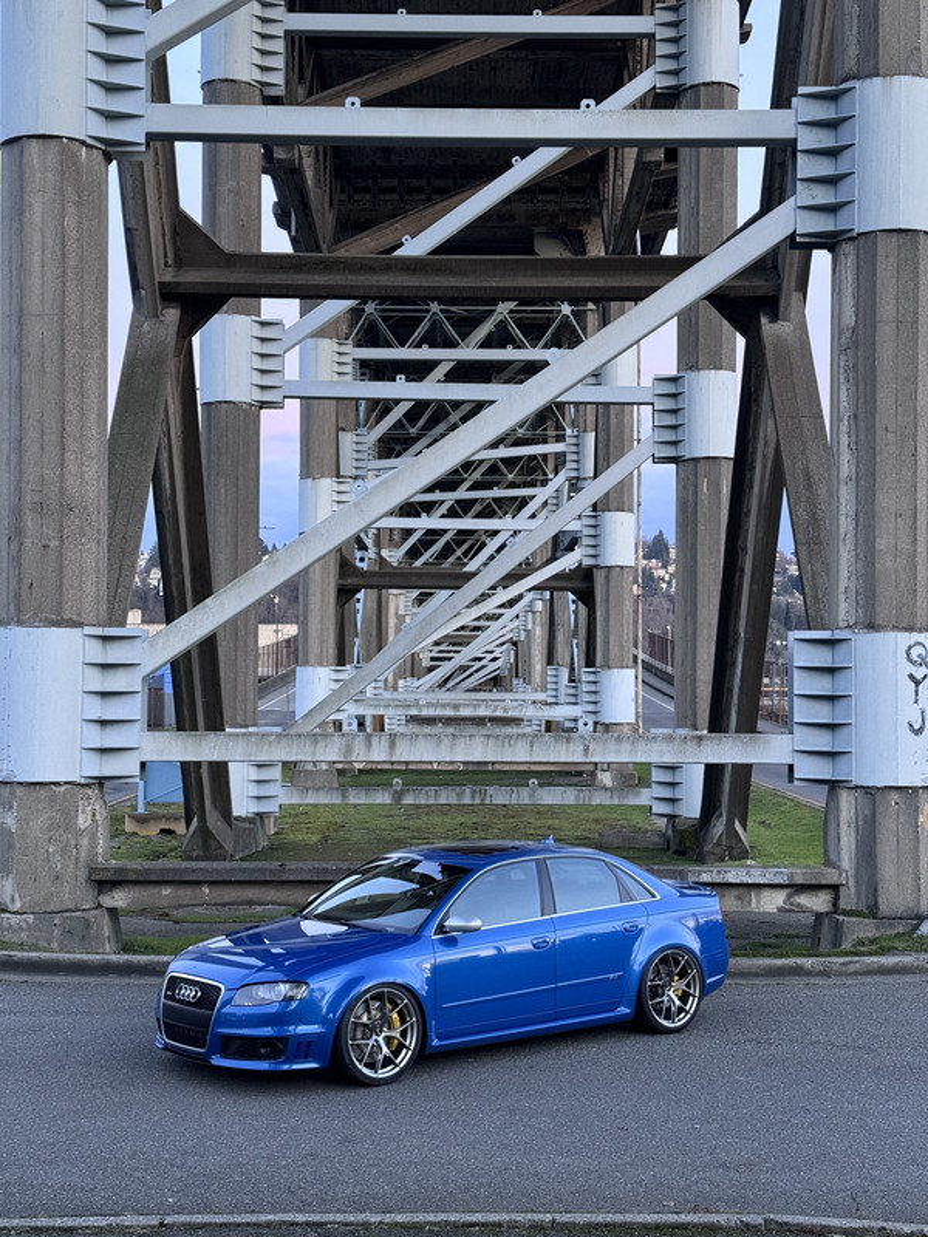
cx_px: 464
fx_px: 1716
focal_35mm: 48
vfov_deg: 39.7
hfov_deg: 30.3
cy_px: 618
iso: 320
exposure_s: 1/40
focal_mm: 6.86
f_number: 1.78
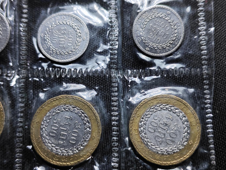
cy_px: 84
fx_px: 326
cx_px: 111
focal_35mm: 50
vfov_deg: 29.1
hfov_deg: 38.2
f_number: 1.6
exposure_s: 1/100
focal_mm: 5.84
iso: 50
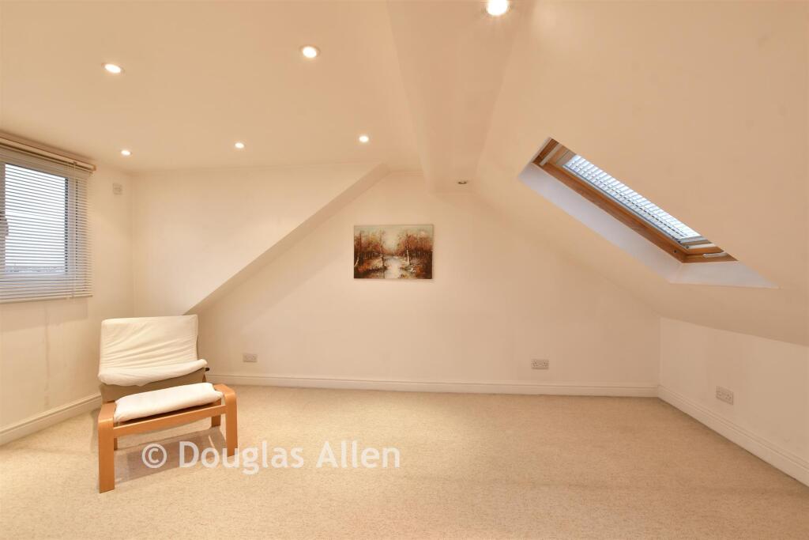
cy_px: 270
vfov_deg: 77.3
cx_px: 404
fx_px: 337
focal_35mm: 15
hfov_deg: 100.4
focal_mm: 10
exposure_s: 1/3
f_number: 8
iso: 160
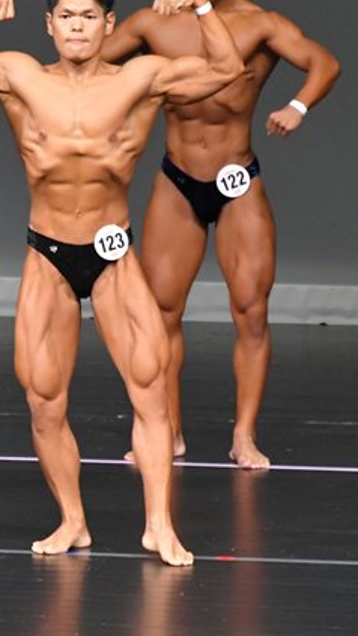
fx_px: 10208
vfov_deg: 3.6
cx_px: -184
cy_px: 284
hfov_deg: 2.0
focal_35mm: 605
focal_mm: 210
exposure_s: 1/400
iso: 5000
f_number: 5.6
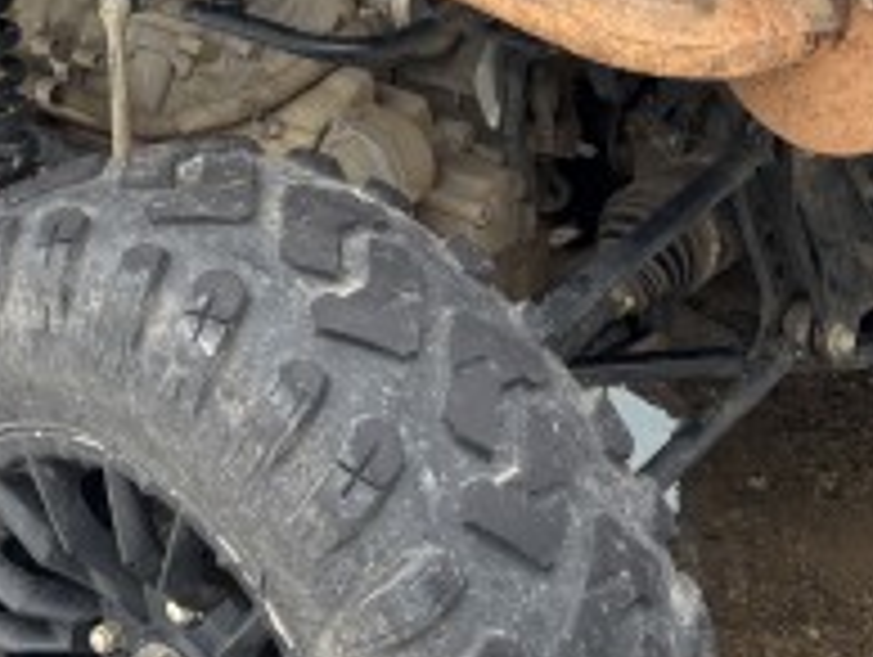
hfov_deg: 18.2
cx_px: 166
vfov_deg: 13.3
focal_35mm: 107
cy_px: -248
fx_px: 2702
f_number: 1.6
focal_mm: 5.96
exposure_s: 1/121
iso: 50
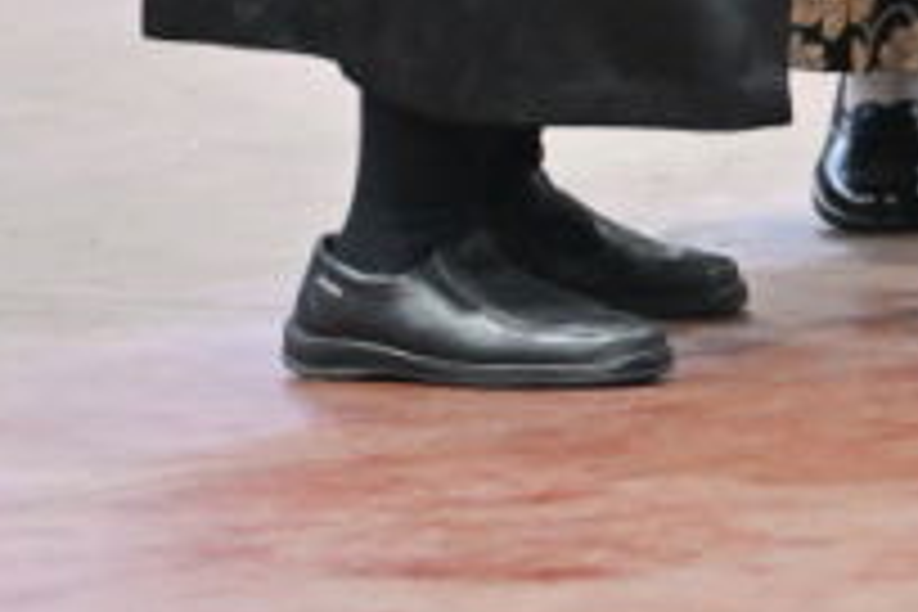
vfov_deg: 2.1
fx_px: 16523
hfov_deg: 3.2
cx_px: 1206
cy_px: -711
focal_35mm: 648
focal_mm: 86
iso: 640
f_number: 2.8
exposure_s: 1/160
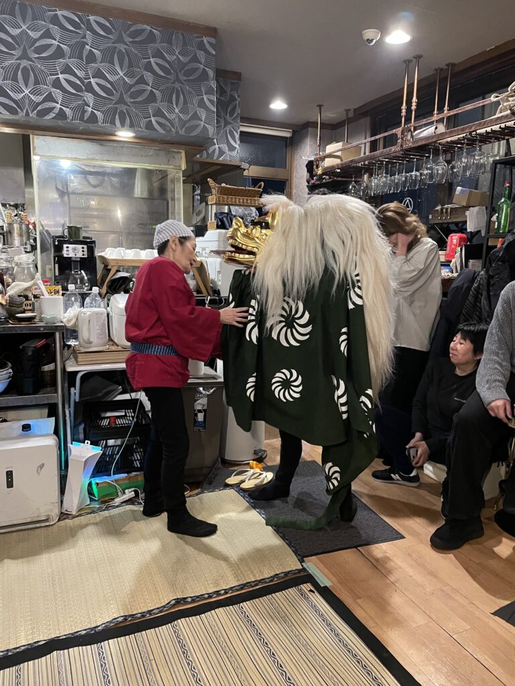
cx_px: 258
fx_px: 516
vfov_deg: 67.3
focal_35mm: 26
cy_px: 343
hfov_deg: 53.1
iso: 500
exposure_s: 1/25
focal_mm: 4.2
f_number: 1.6
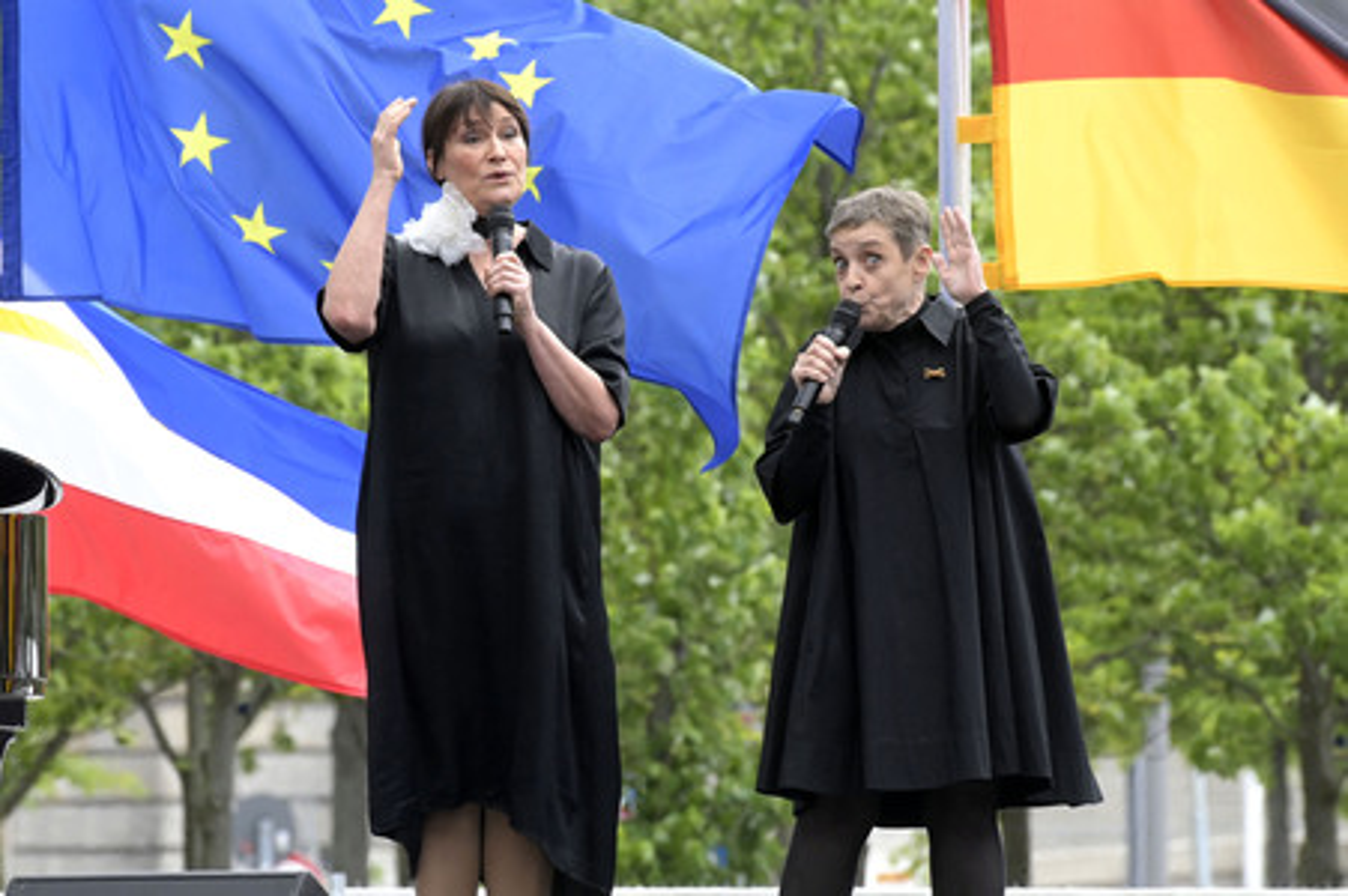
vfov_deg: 2.7
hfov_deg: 4.1
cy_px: 448
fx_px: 18708
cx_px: 674
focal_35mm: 500
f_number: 16
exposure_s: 1/500
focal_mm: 500
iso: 4000
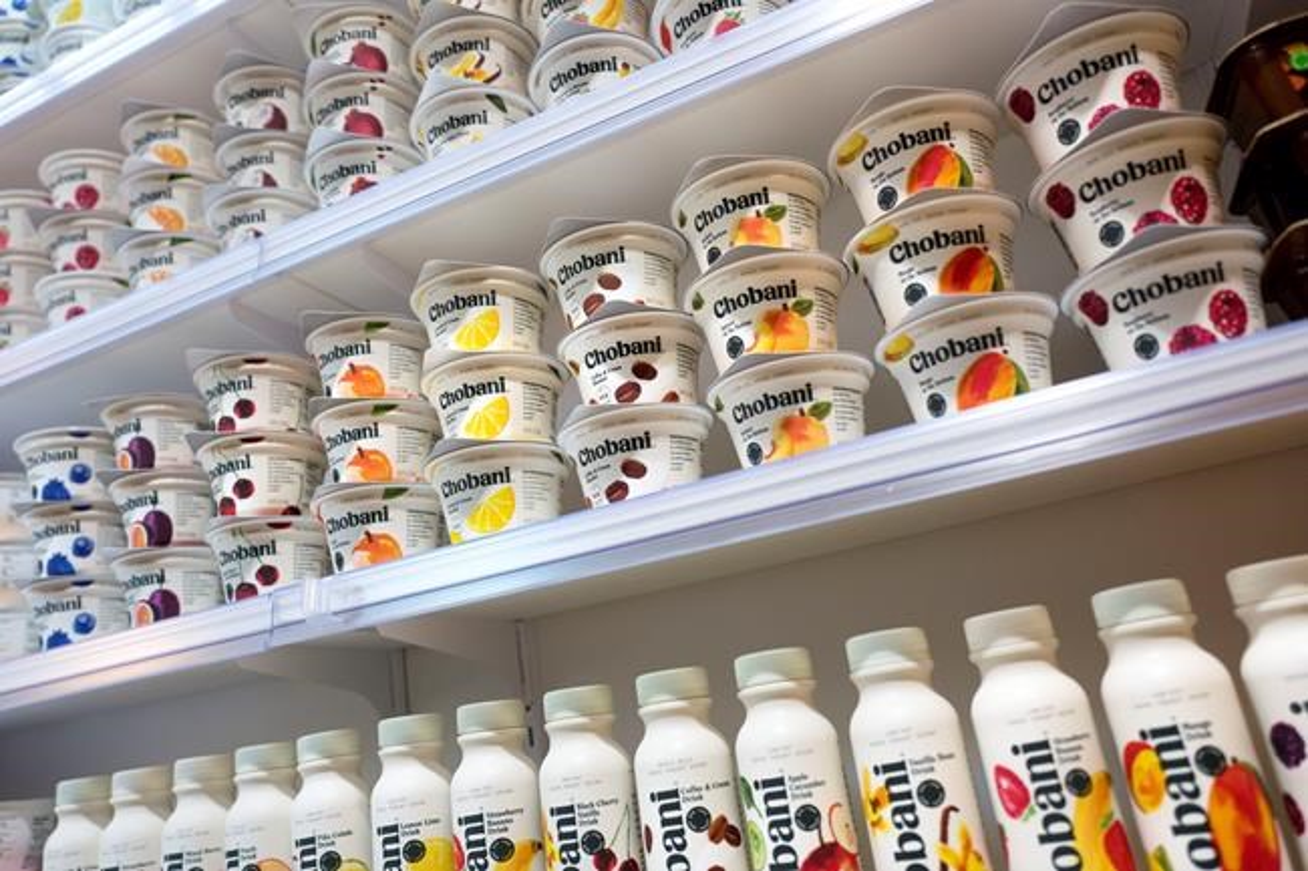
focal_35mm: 28
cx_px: 654
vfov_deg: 46.4
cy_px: 436
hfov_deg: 65.5
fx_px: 1017
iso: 1600
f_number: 2.8
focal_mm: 28
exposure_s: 1/125
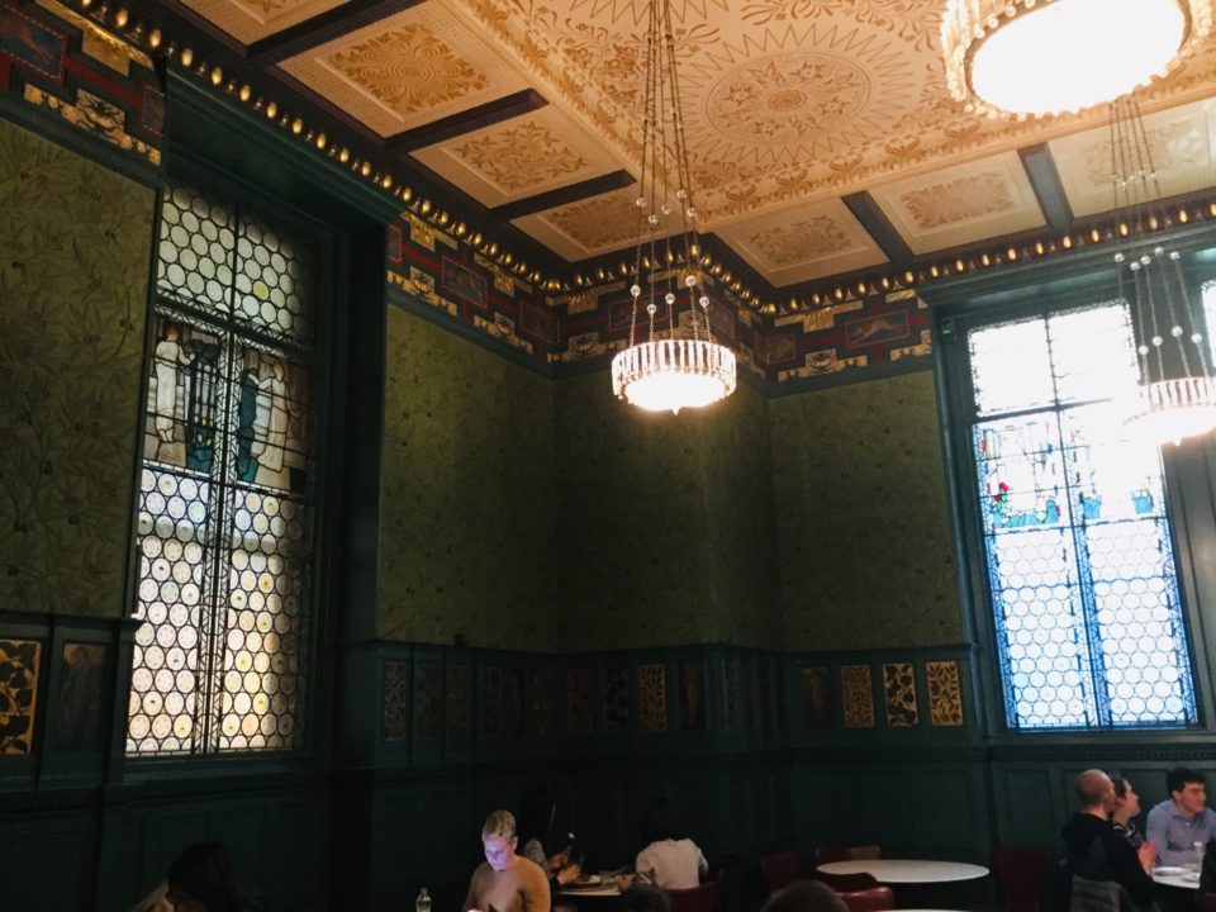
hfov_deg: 58.4
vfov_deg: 45.4
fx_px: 1089
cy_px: 456
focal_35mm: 31
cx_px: 608
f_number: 2.4
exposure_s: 1/17
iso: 400
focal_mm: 3.3
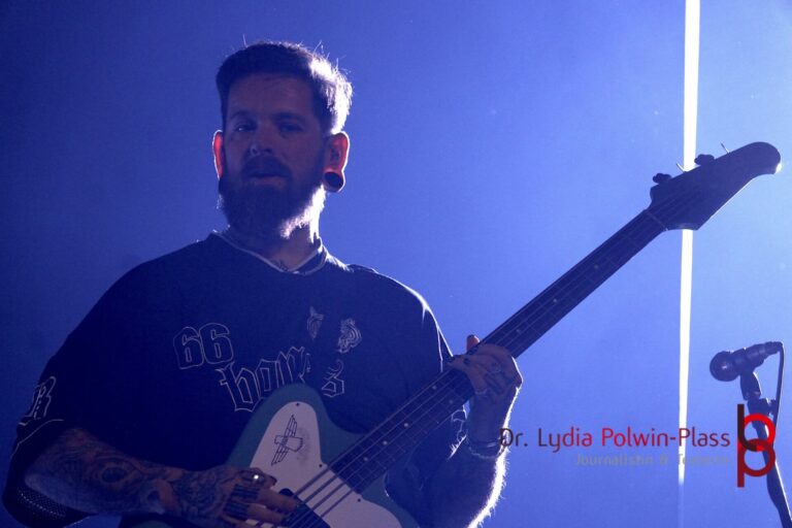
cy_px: 264
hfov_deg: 13.3
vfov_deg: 8.9
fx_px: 3399
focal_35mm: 154
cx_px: 396
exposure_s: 1/160
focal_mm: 103
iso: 2500
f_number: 5.6
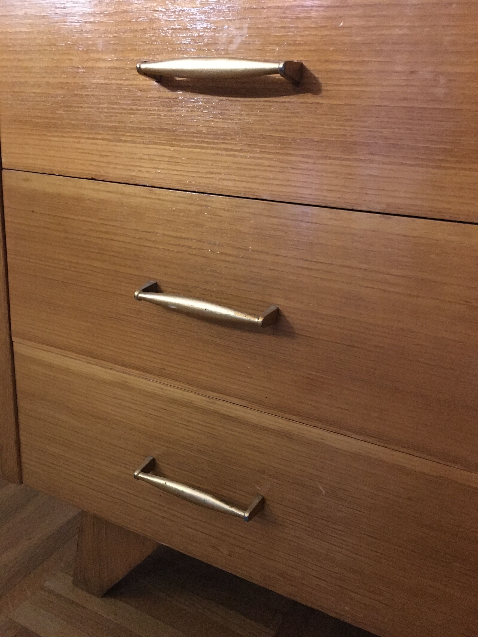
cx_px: 239
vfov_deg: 61.7
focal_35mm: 29
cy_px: 318
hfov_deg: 48.2
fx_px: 534
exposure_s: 1/17
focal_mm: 4.15
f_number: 2.2
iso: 500
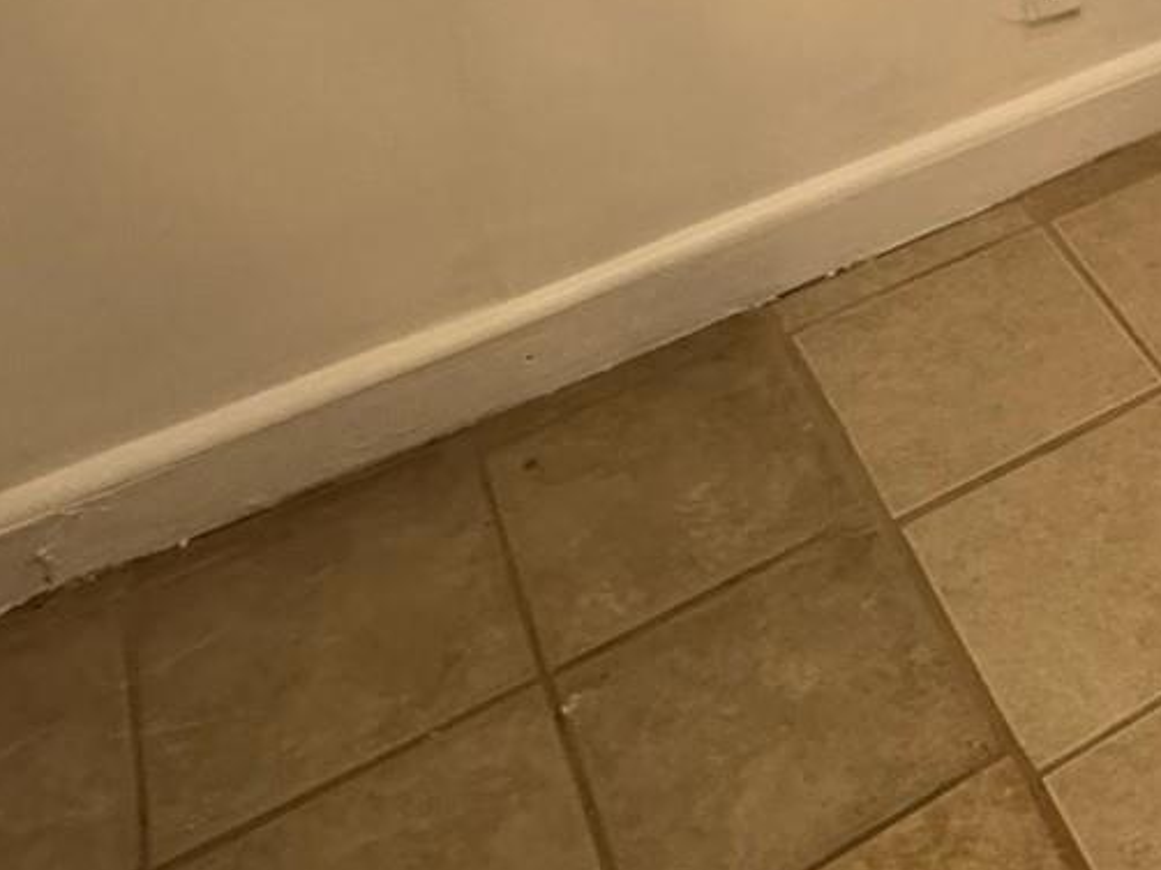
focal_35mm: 57
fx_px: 1911
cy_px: -644
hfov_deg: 29.9
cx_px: 1320
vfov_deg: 19.8
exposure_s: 1/120
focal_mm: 2.22
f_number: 2.2
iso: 320
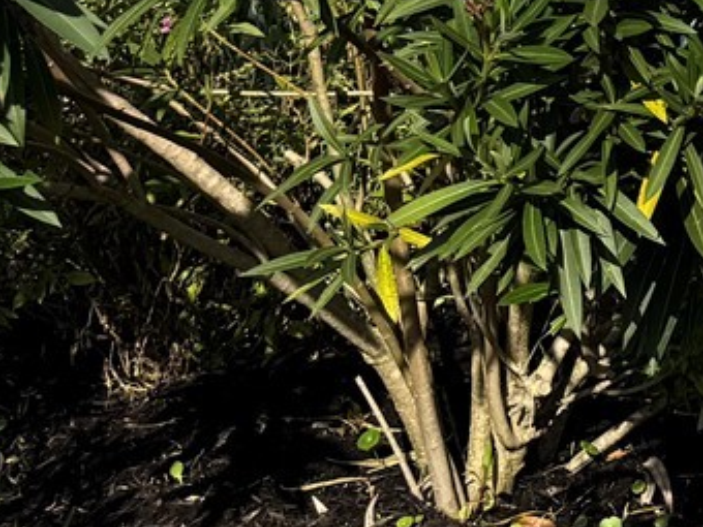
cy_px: -539
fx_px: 2295
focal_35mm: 113
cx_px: 1394
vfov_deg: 11.7
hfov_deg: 14.5
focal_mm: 6.76
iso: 80
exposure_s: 1/4049
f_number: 1.78
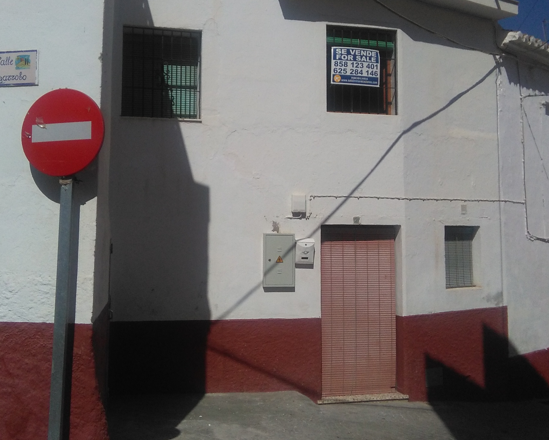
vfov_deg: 36.2
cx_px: 256
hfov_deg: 44.8
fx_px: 666
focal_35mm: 41
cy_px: 160
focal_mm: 2.34
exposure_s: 1/5172
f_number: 2.2
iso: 100
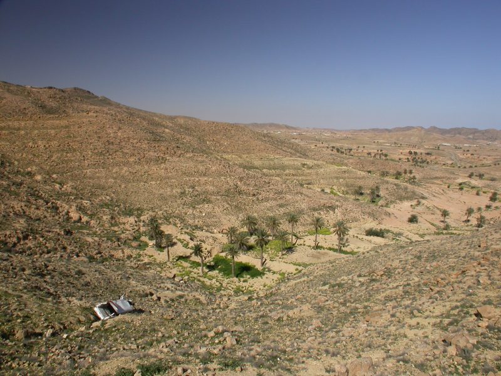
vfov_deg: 37.7
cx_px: 250
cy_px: 188
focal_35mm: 38
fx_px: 550
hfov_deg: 49.0
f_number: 6
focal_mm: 7.85
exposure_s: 1/248
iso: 100
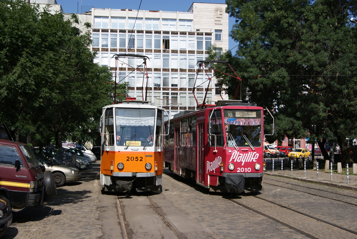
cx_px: 178
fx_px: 417
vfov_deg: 32.0
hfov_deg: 46.4
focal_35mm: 42
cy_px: 120
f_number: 9
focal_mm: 28
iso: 100
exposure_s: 1/320
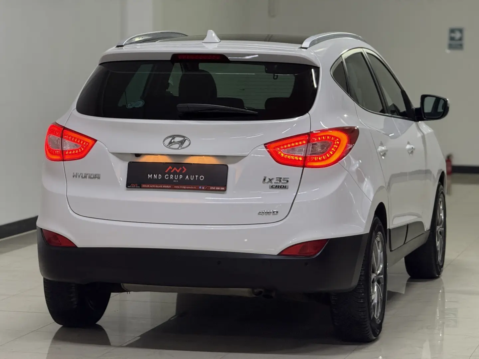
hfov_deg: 16.4
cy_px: 180
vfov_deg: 12.3
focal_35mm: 120
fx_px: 1661
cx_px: 240
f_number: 2.8
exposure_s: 1/50
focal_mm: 15.66
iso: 250
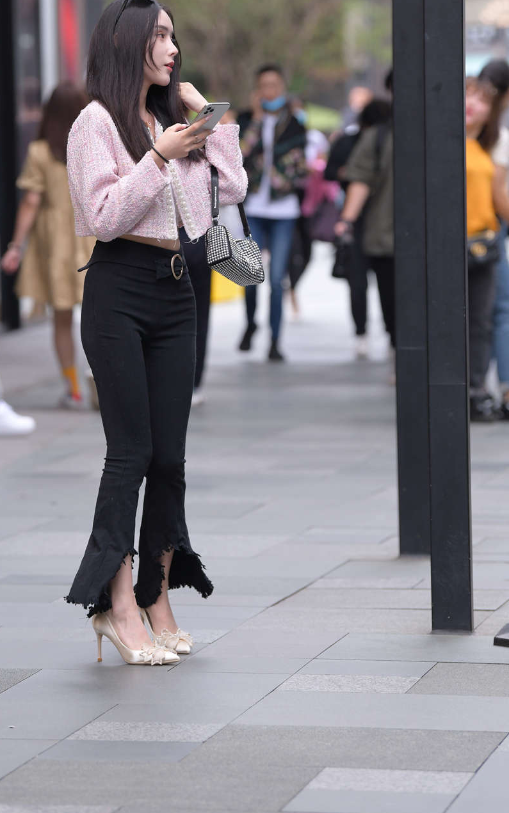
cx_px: 176
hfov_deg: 6.5
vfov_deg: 10.4
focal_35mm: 202
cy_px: 277
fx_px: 4481
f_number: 3.5
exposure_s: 1/400
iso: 500
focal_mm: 140
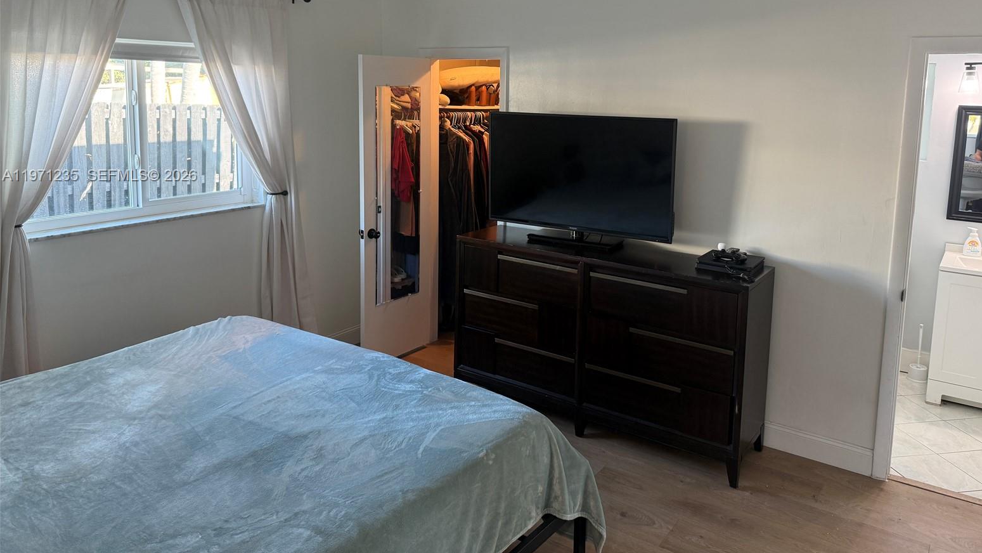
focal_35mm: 27
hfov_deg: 69.8
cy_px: 176
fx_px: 703
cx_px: 507
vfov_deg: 42.2
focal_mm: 6.76
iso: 160
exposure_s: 1/60
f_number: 1.78
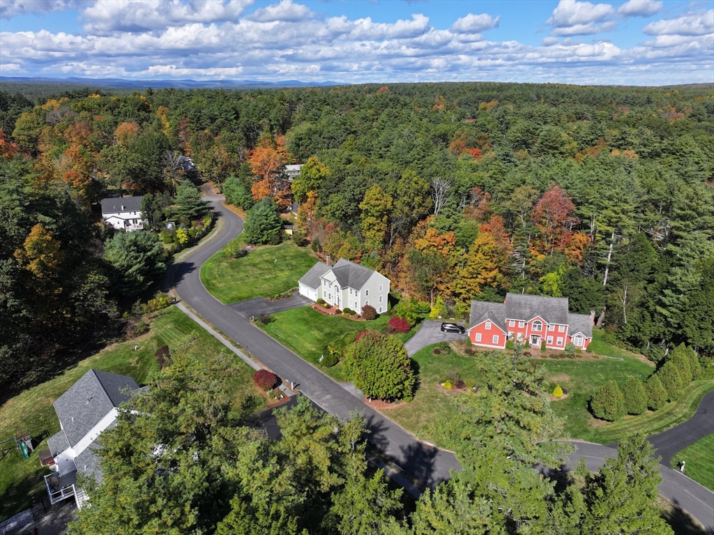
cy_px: 268
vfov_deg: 56.8
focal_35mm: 24
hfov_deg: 71.6
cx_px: 357
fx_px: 495
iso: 110
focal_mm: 12.29
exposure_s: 1/2000
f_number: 2.8
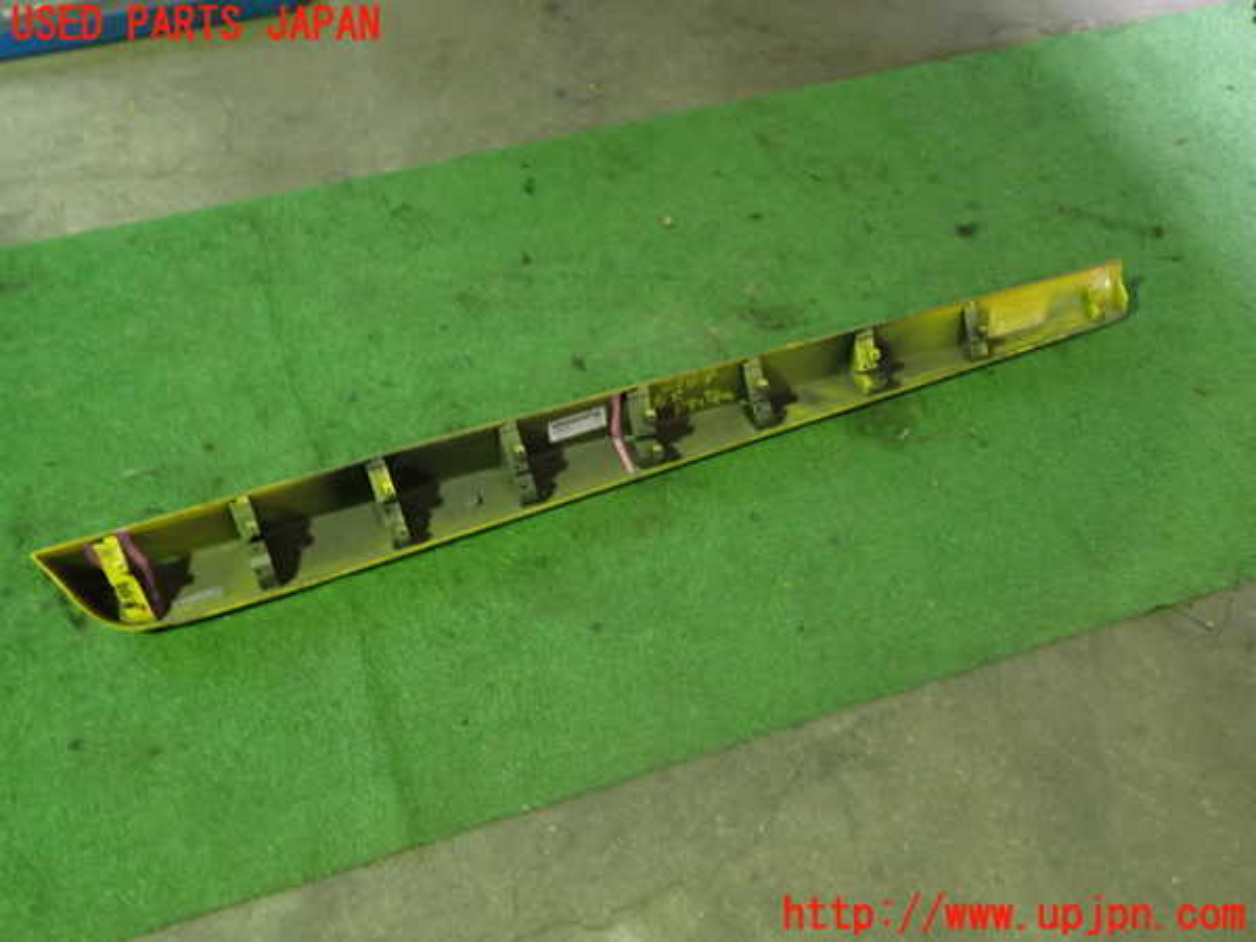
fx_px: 1089
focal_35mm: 30
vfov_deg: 46.8
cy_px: 471
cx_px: 628
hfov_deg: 60.0
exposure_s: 1/30
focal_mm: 5.4
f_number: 2.3
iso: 500
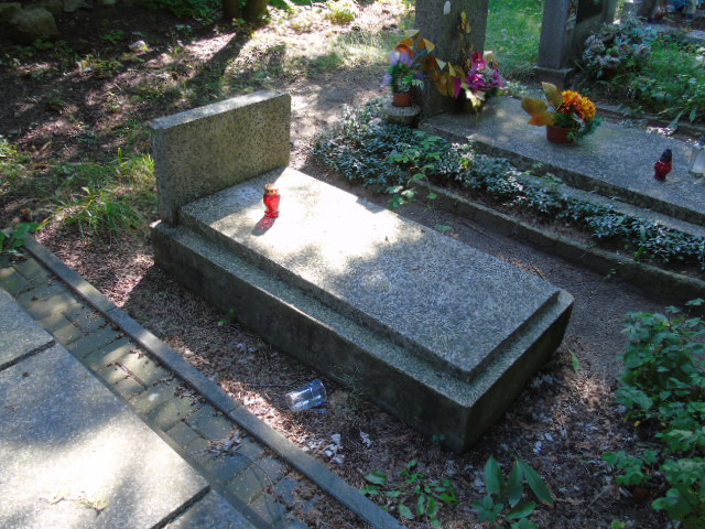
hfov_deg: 61.7
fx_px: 591
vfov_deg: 48.2
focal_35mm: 29
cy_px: 264
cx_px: 352
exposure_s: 1/50
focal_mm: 5.2
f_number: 3.6
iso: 80
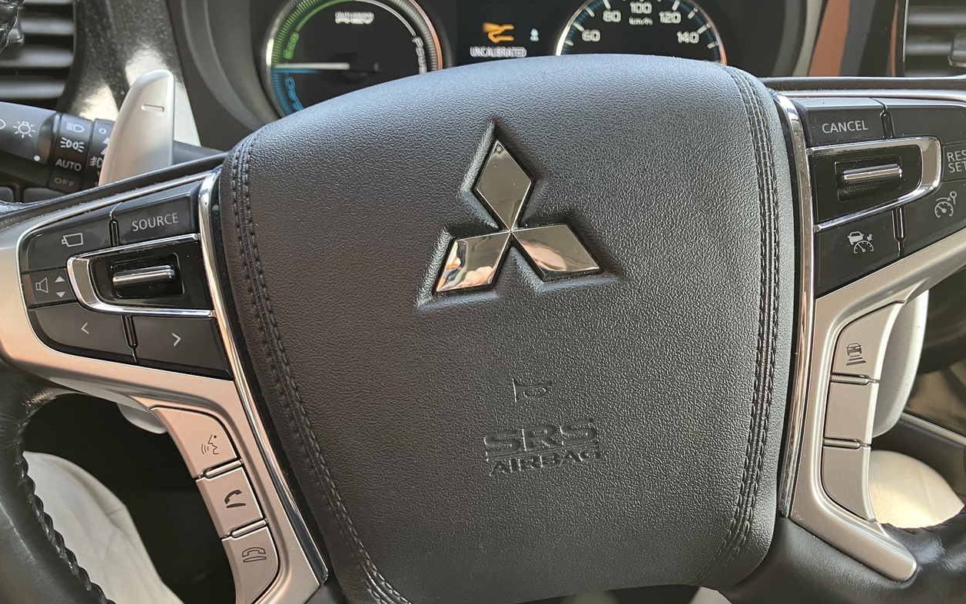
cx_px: 536
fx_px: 895
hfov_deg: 56.6
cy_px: 367
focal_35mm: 34
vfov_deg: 37.1
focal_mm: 3.99
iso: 80
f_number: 1.8
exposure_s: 1/72
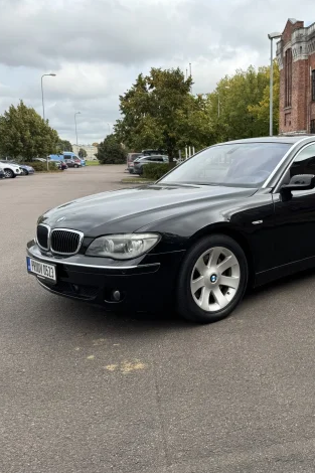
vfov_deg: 55.8
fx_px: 447
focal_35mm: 34
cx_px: 252
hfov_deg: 37.5
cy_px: 239
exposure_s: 1/1131
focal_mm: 6.76
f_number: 1.78
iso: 80
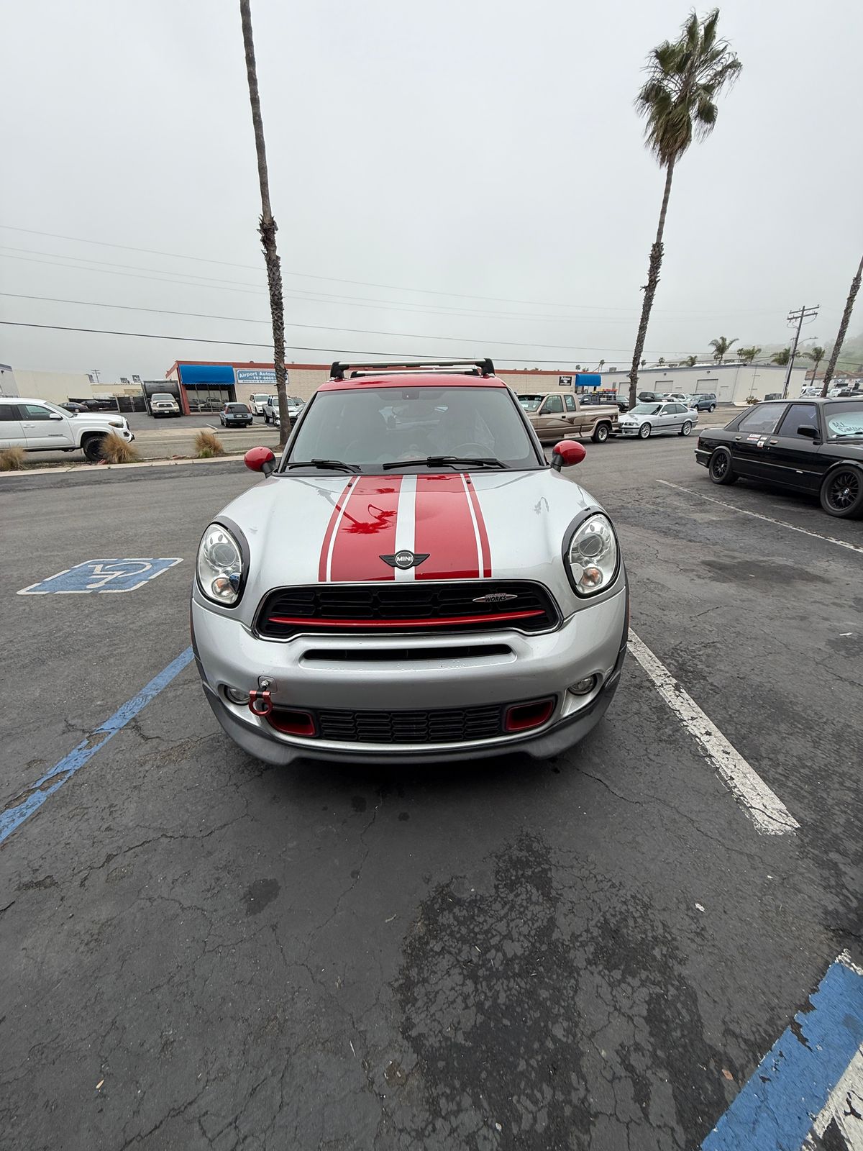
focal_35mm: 14
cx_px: 432
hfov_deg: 85.7
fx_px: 465
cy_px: 576
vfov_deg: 102.1
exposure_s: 1/1312
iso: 50
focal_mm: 2.22
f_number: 2.2
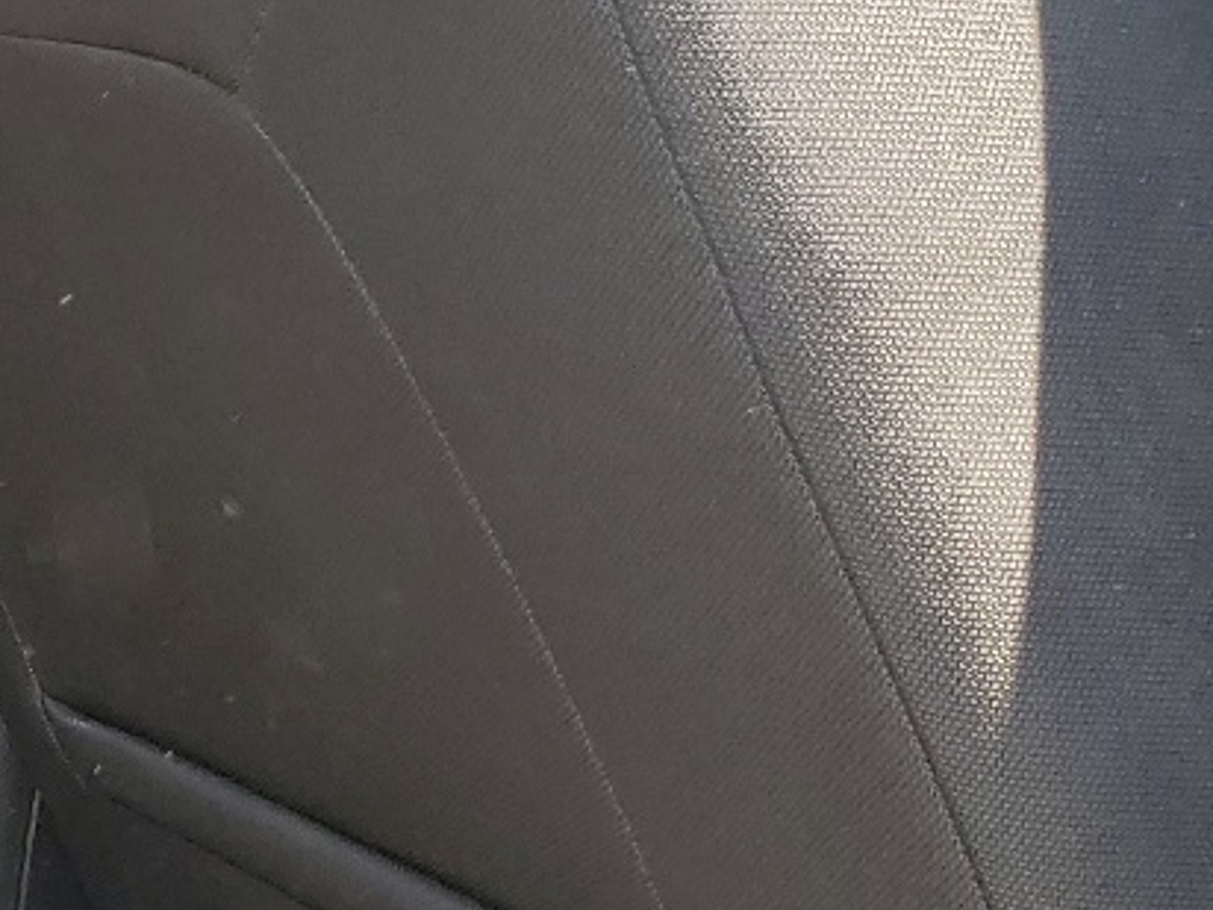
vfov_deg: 14.6
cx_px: -954
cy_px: 589
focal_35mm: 101
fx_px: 3539
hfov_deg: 16.4
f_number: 1.5
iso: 50
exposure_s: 1/323
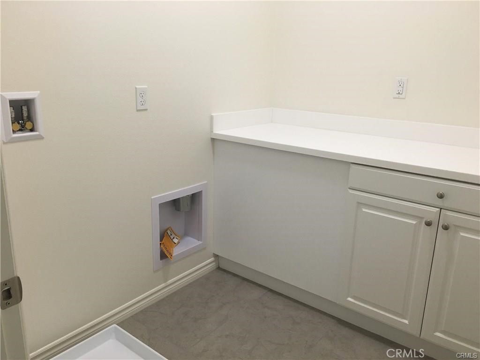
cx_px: 240
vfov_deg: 48.2
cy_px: 180
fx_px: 402
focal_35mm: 29
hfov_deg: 61.7
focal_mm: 4.15
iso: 50
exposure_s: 1/15
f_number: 2.2
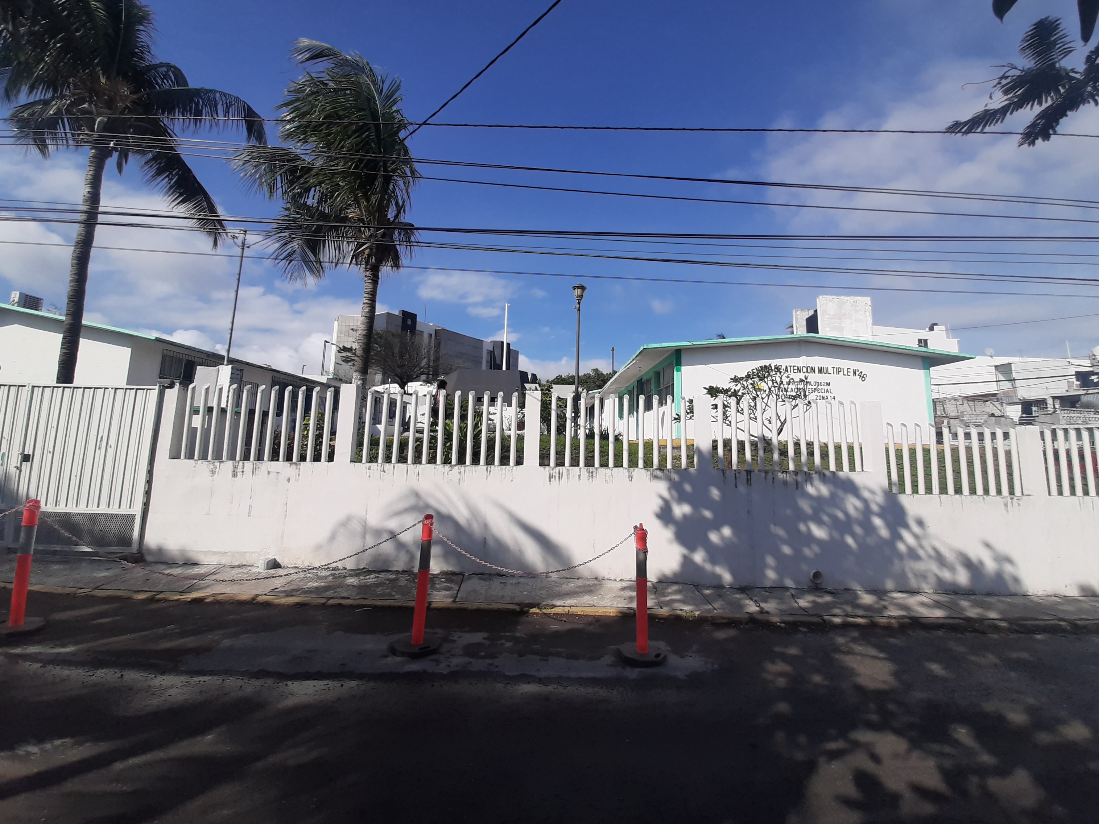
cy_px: 388
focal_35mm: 14
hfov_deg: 102.0
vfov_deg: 85.6
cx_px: 563
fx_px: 444
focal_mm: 1.42
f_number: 2.2
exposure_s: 1/2309
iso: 40
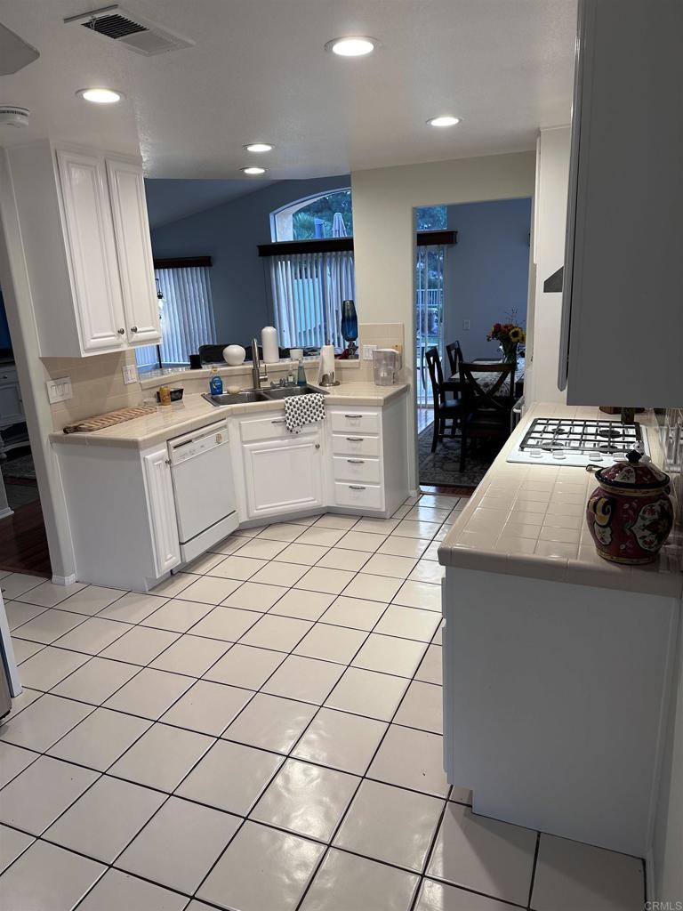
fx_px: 631
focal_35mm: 24
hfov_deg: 56.8
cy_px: 456
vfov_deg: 71.6
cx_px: 342
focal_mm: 6.86
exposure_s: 1/120
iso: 125
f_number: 1.78
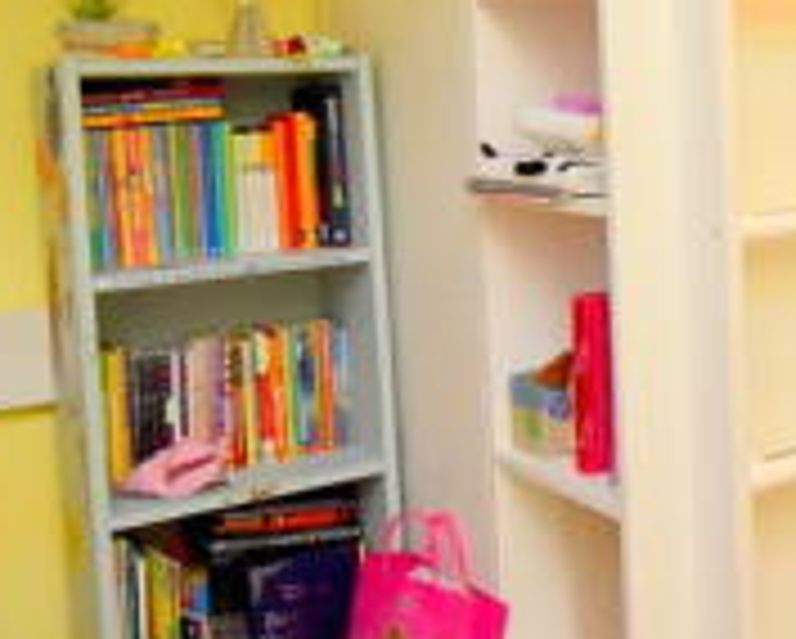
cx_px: 834
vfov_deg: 28.7
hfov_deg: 32.4
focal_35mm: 52
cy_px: 151
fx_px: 1226
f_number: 4.5
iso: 1100
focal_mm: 10
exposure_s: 1/125
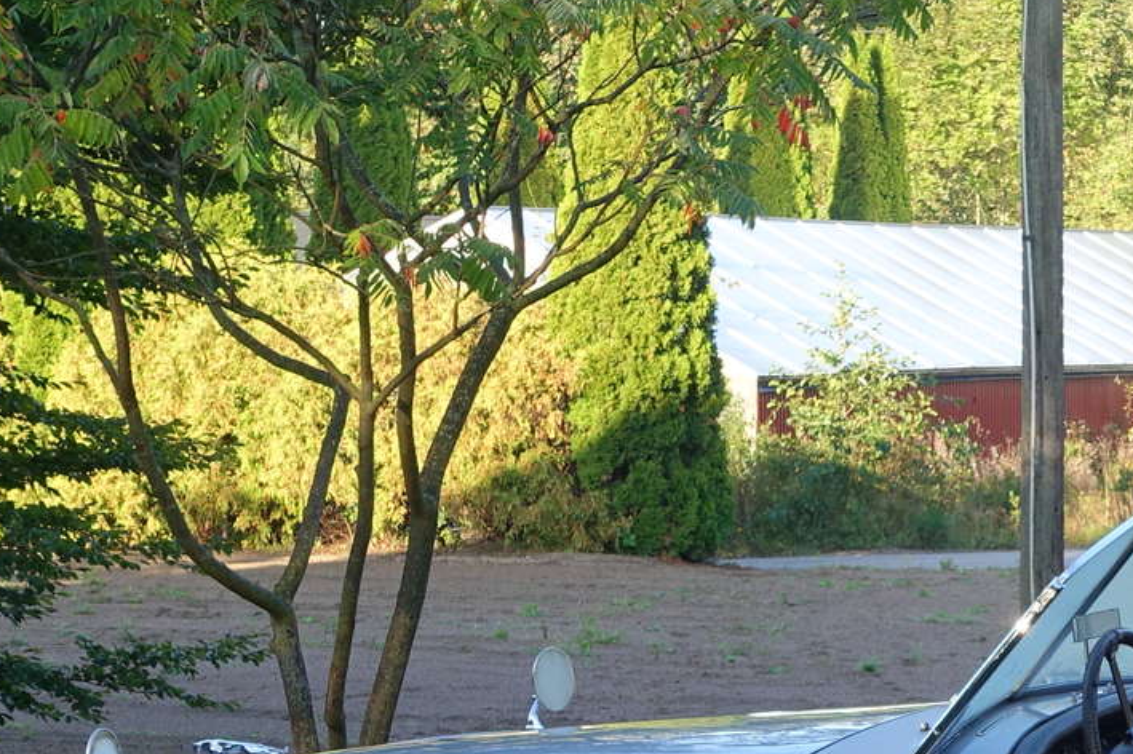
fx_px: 4970
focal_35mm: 158
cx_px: 1216
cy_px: 710
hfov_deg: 12.8
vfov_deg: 8.6
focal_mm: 20.43
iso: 125
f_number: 5.6
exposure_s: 1/80
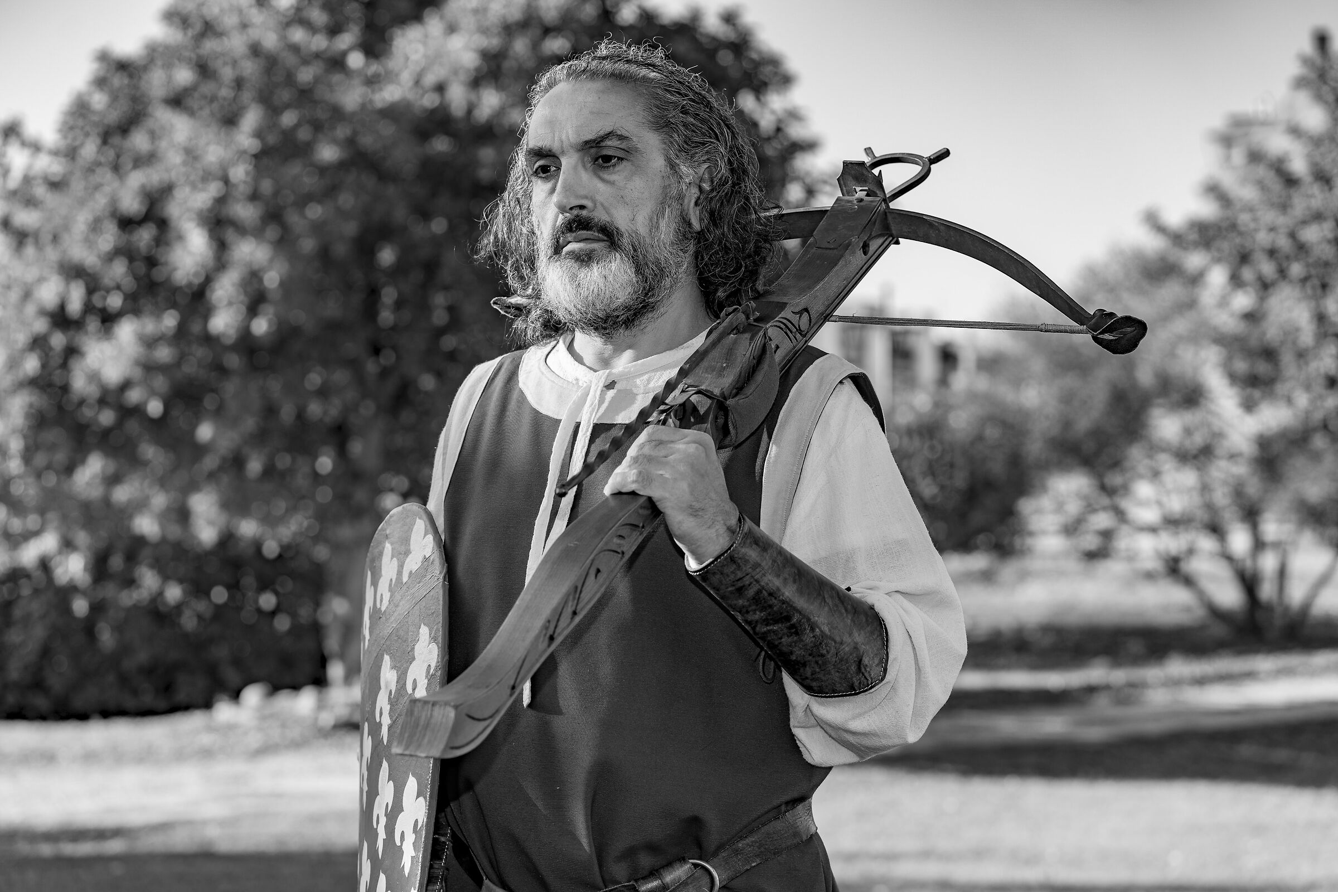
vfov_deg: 16.1
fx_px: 3159
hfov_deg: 23.9
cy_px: 446
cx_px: 669
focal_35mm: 85
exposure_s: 1/250
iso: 100
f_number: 4.5
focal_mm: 85
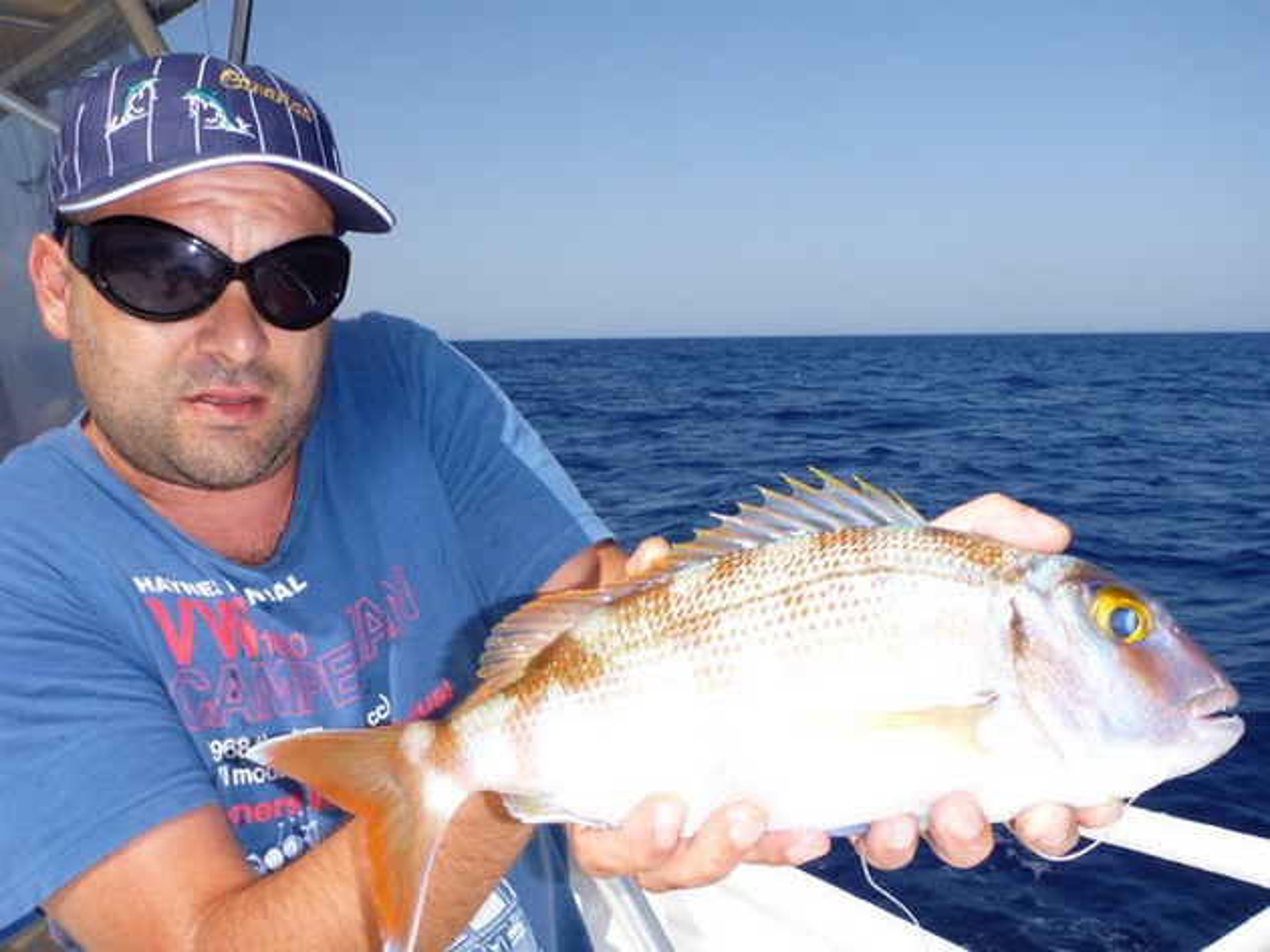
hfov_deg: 54.0
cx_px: 635
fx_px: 1247
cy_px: 476
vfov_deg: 41.8
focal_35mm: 34
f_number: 3.7
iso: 100
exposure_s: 1/1000
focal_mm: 6
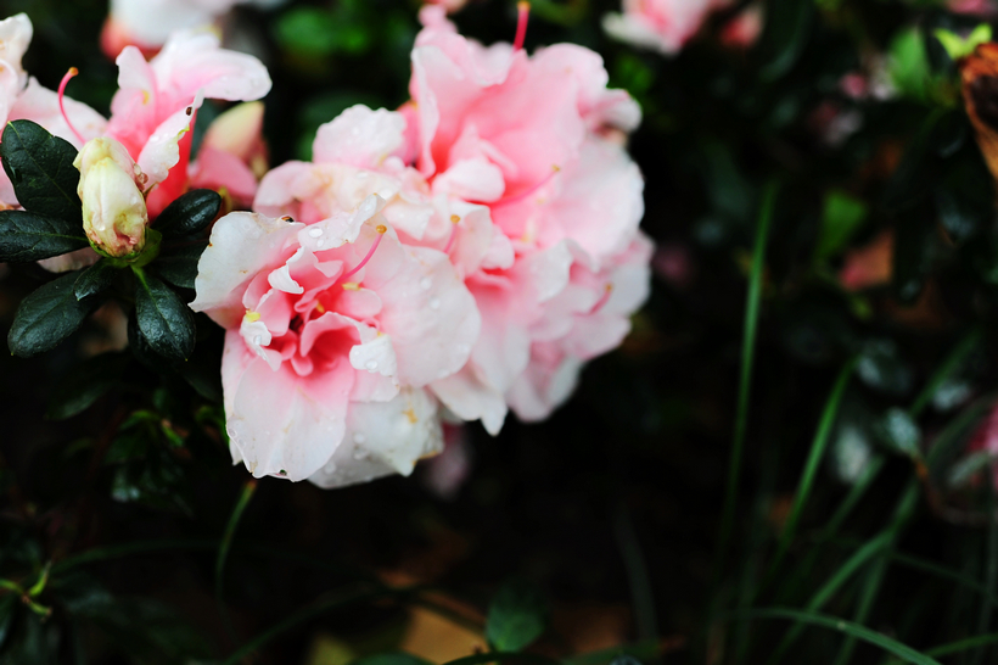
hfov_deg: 54.5
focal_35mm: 35
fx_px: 970
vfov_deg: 37.8
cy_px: 332
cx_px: 499
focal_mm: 35
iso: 400
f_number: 4
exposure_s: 1/320
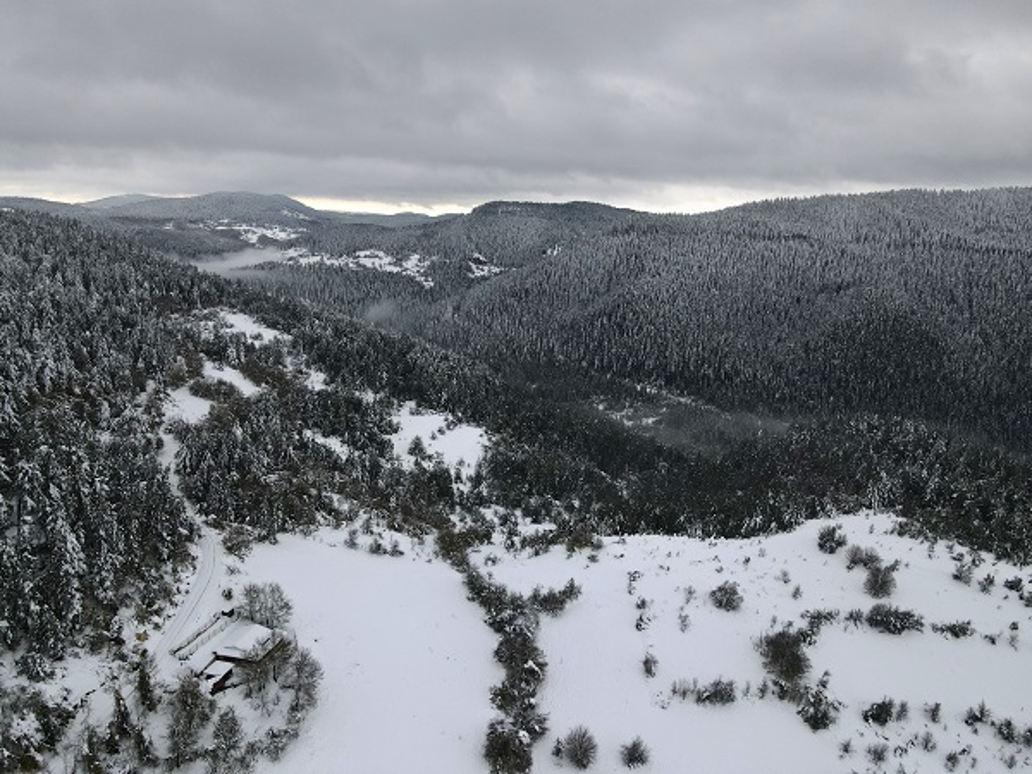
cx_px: 516
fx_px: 716
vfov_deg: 56.8
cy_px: 387
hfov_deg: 71.6
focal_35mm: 24
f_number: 2.8
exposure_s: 1/500
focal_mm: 4.5
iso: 100
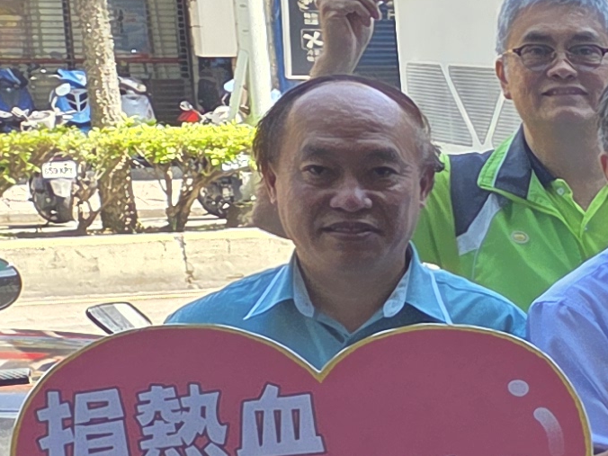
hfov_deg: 11.1
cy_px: 335
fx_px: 2389
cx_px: 1654
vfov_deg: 10.9
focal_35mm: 136
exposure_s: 1/574
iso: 80
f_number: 1.8
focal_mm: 5.4
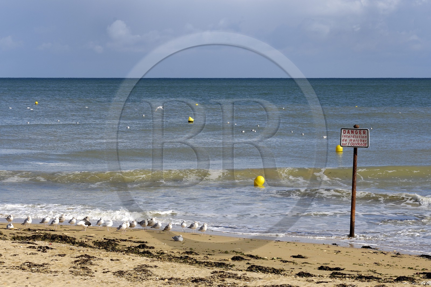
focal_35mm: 105
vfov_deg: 13.0
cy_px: 144
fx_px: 1257
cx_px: 216
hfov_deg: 19.5
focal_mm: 70
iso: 100
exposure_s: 1/160
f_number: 10
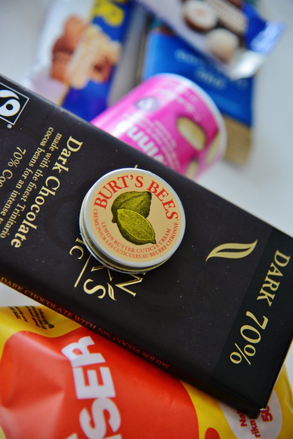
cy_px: 220
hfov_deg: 14.4
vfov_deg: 21.4
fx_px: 1158
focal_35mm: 95
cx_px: 146
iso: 4000
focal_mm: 95
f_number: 4
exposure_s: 1/80
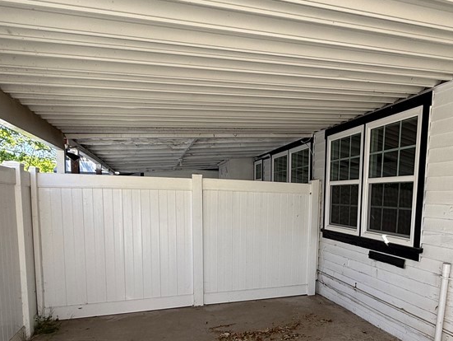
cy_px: 236
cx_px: 325
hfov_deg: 64.3
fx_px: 340
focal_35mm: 26
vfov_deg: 51.8
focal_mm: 2.22
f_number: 2.2
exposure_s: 1/173
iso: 50
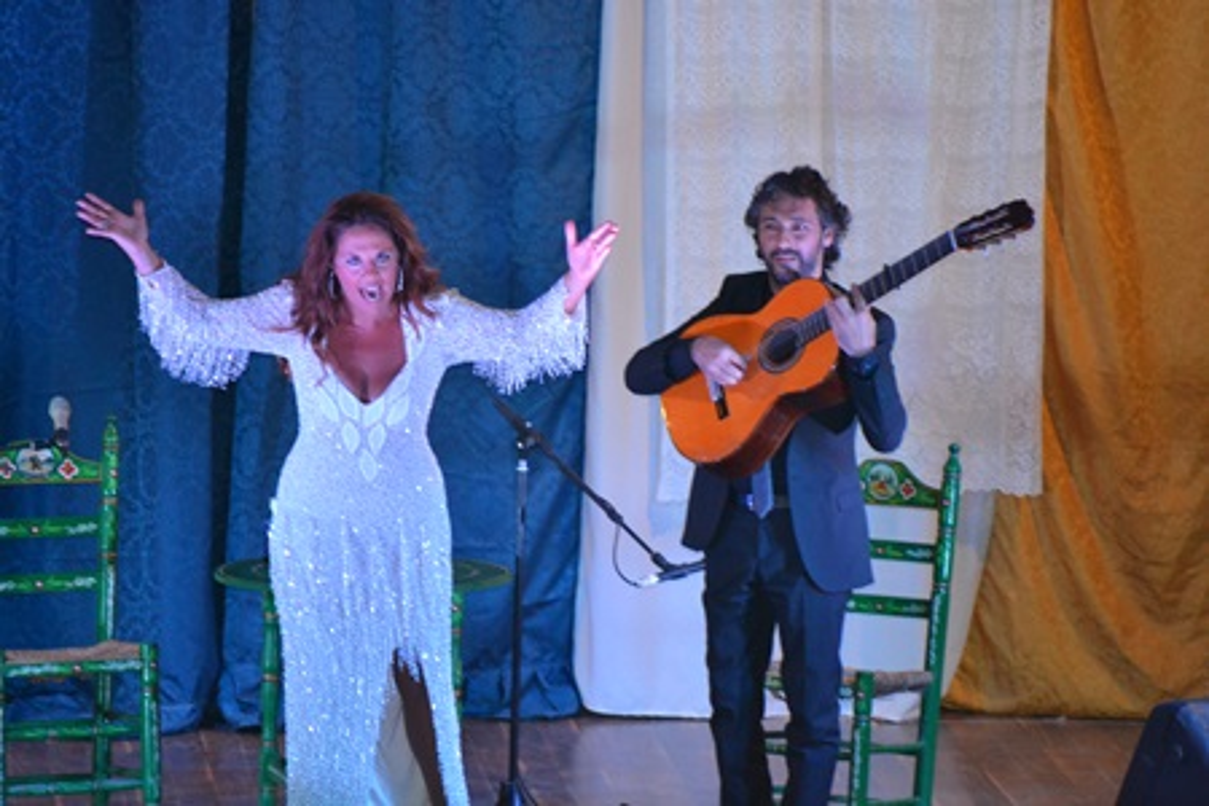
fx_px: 10074
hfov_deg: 6.9
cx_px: 604
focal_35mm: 300
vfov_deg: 4.6
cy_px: 403
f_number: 5.6
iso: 2200
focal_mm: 200
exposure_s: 1/60
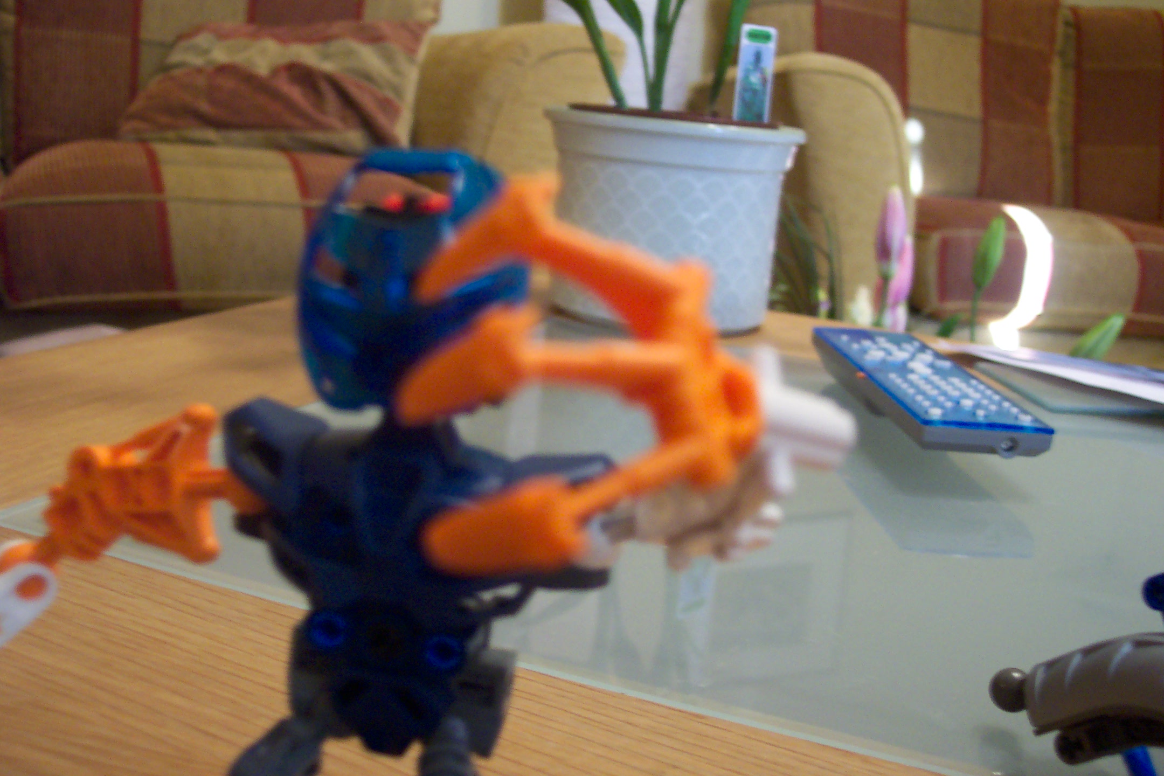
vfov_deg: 35.1
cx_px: 582
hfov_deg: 50.7
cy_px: 388
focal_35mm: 38
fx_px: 1229
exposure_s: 1/8
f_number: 2.8
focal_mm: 8
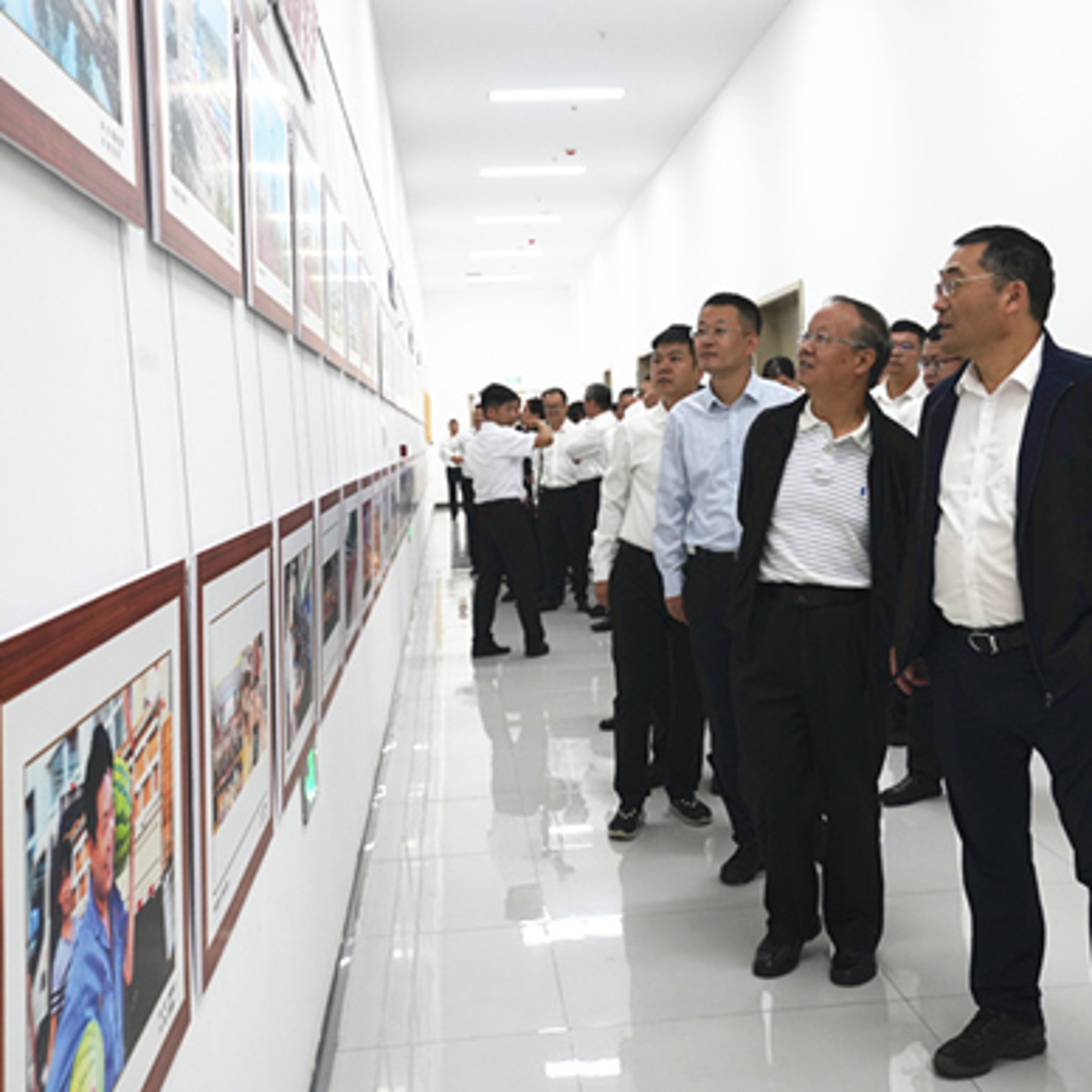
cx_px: 622
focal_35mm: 46
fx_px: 1642
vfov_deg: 36.8
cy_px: 550
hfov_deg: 36.7
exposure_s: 1/80
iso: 2000
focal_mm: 35
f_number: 7.1
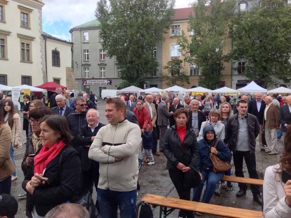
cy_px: 109
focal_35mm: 35
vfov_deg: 40.6
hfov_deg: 52.7
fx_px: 294
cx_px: 146
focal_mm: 4.28
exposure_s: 1/392
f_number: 2.4
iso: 50
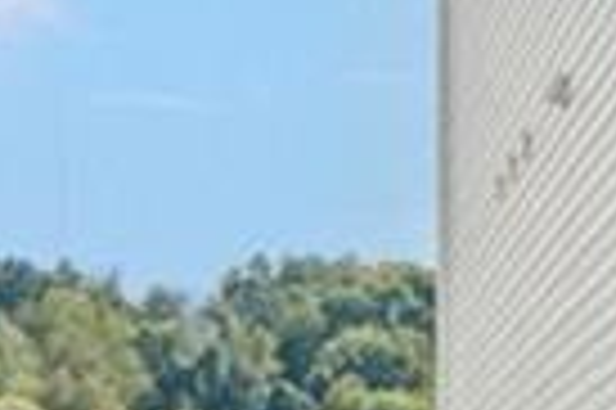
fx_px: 4204
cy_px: -180
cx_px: 2104
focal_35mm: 246
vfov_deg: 5.5
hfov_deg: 7.1
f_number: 8
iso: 400
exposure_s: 1/320
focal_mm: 33
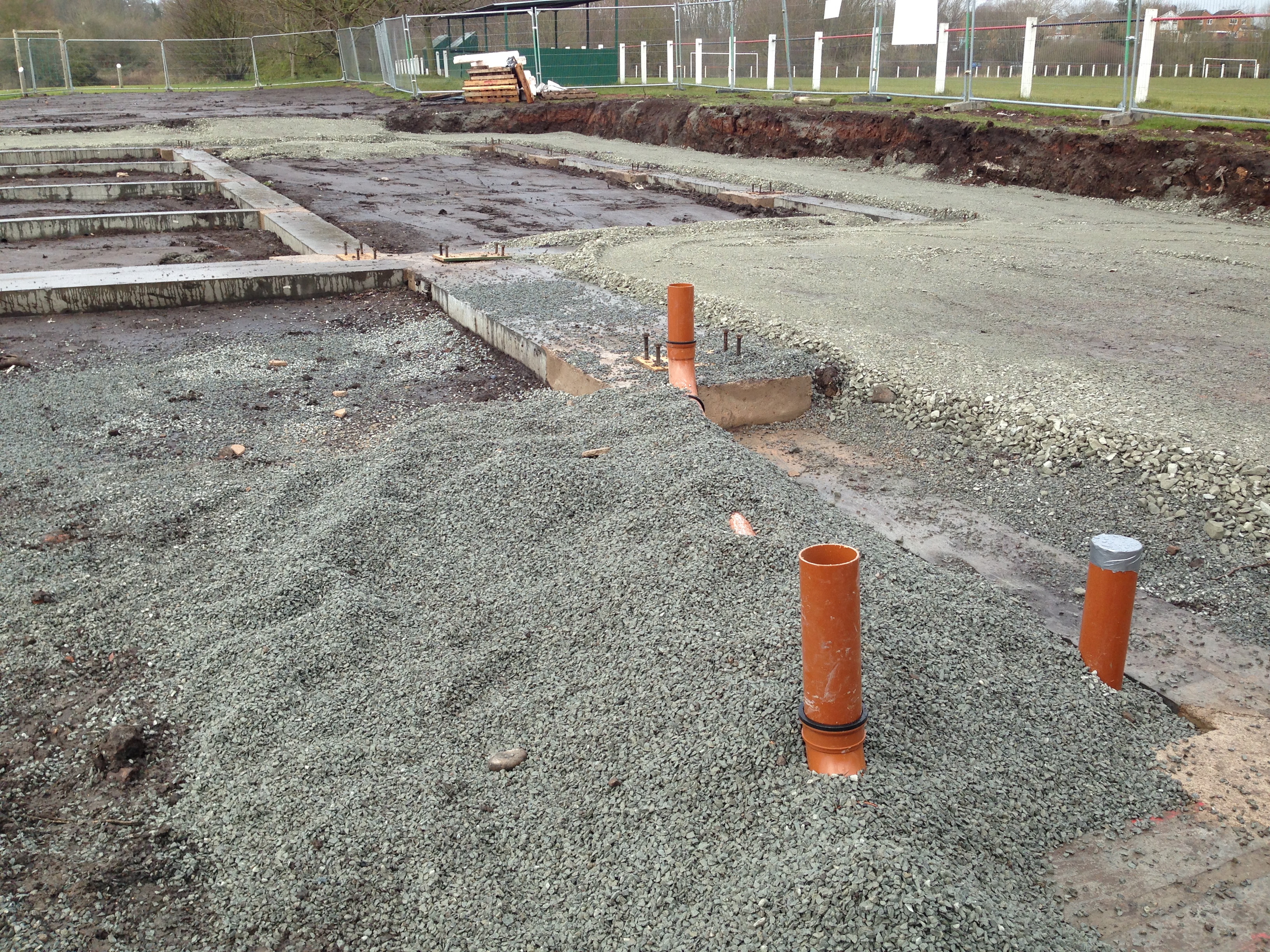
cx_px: 635
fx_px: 1211
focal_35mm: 33
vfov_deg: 42.9
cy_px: 476
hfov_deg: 55.4
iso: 50
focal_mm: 4.13
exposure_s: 1/589
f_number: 2.4
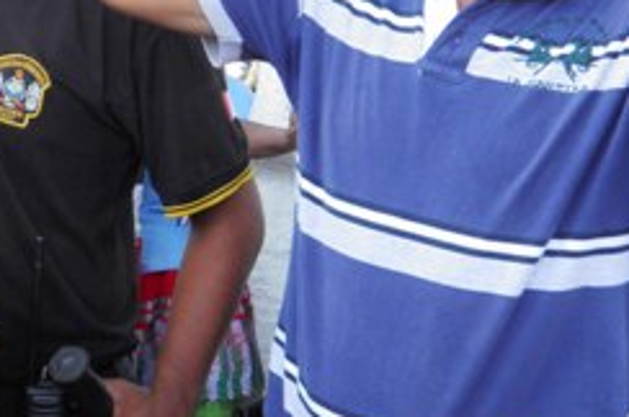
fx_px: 1431
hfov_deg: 24.4
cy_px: 113
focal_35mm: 82
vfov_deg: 16.5
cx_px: 126
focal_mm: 5.5
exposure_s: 1/60
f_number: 3.7
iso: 50
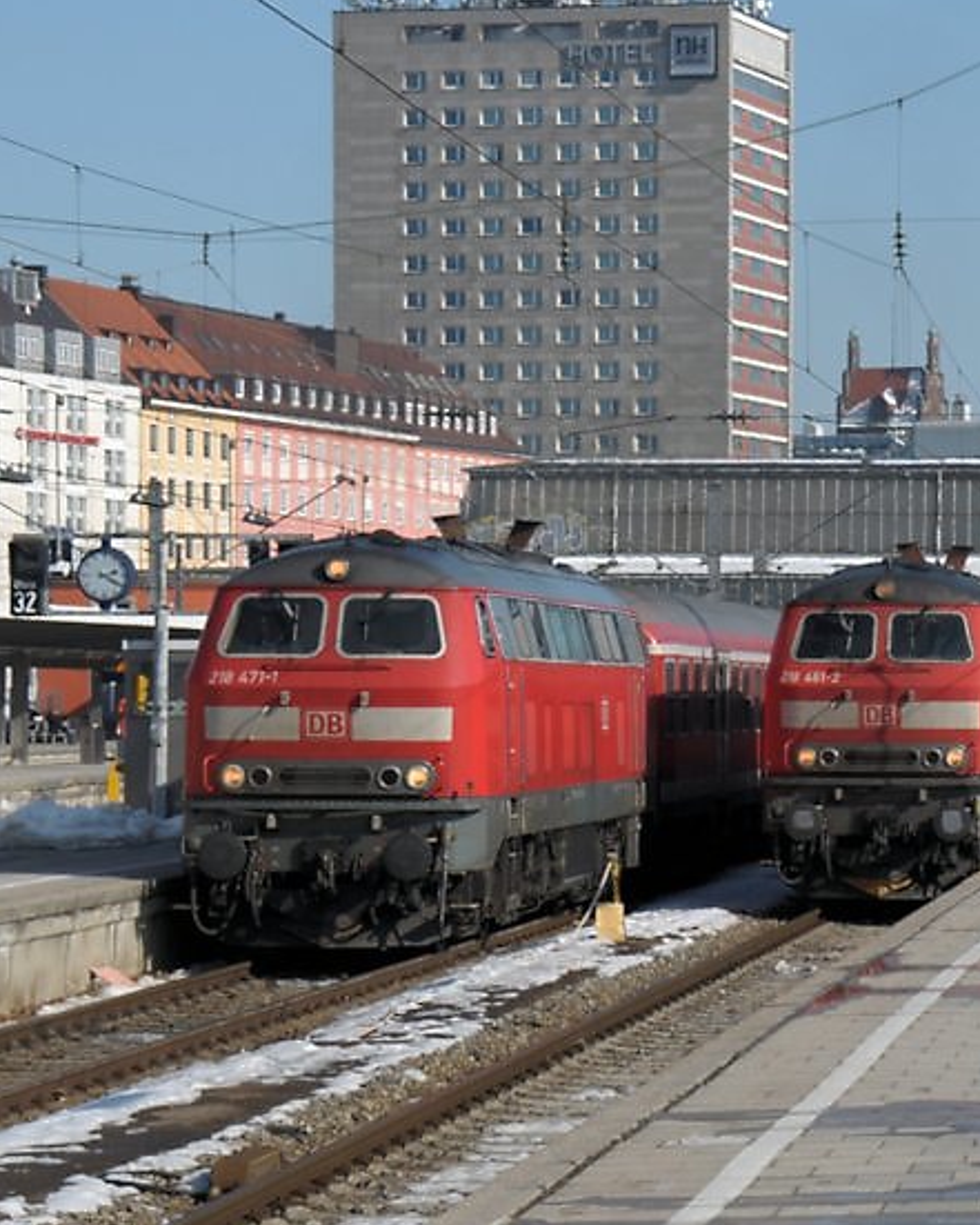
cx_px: 991
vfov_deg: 14.2
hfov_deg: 11.2
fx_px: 4929
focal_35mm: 136
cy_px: 562
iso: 200
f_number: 10
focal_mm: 52
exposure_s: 1/400
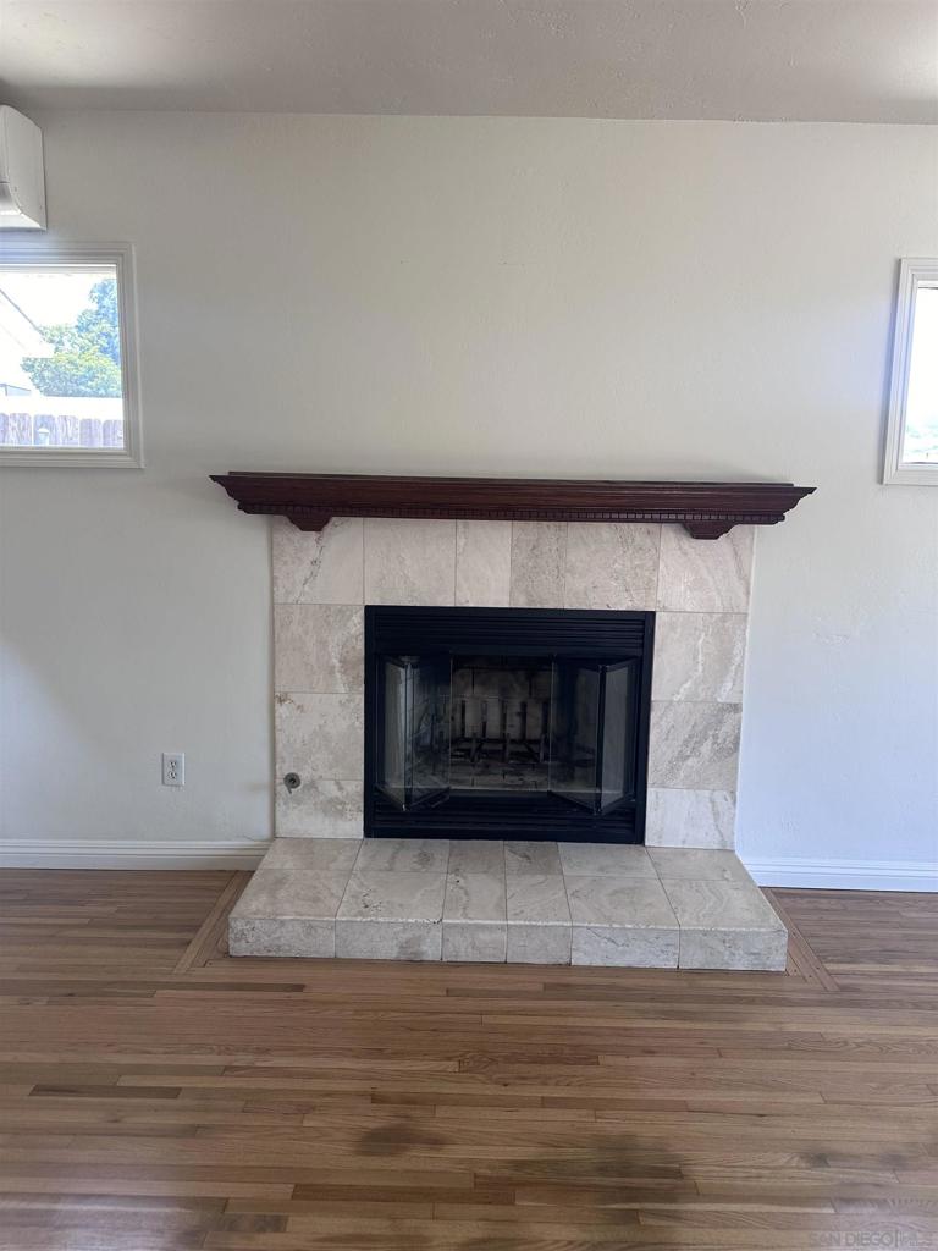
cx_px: 469
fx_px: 867
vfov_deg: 71.6
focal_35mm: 24
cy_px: 626
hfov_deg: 56.8
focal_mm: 6.86
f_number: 1.78
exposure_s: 1/121
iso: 64
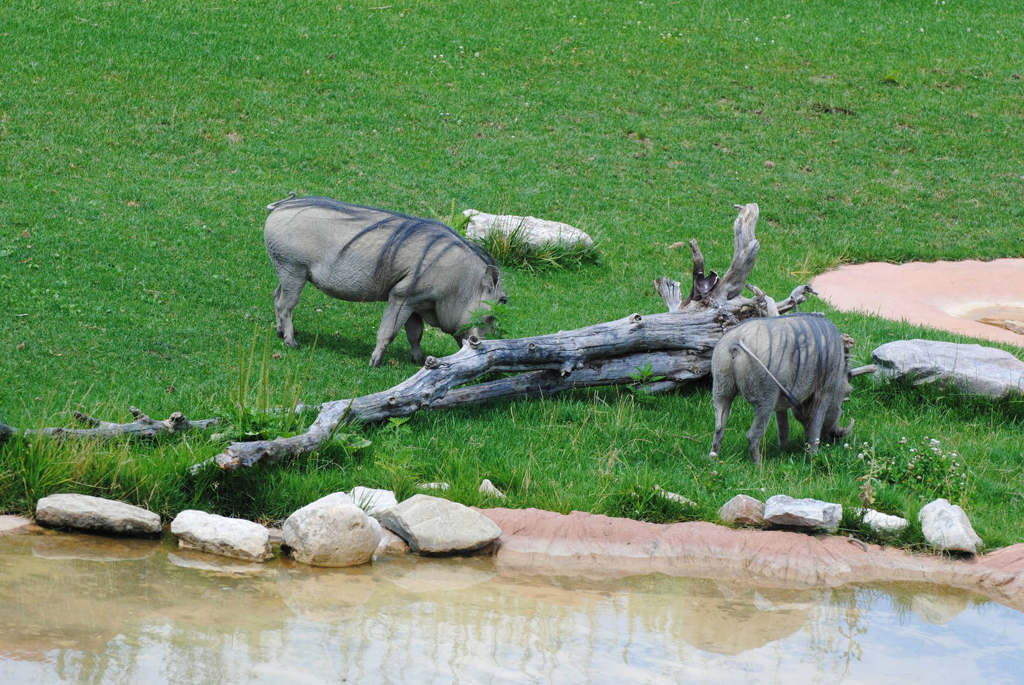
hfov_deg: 10.1
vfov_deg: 6.8
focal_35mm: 202
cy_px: 342
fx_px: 5767
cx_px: 512
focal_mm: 135
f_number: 5.6
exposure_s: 1/400
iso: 200
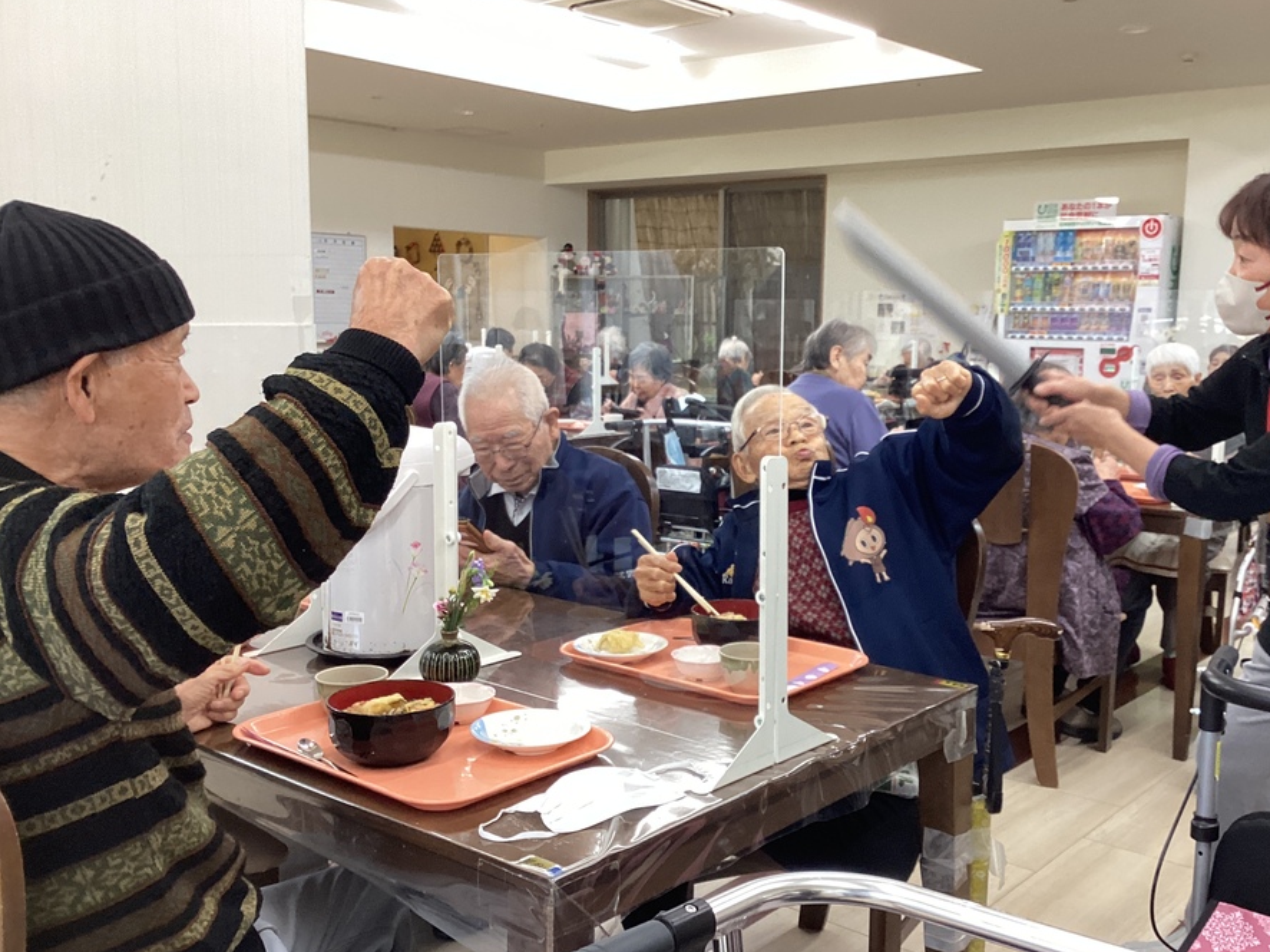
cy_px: 510
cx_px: 715
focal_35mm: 35
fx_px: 1284
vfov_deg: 40.7
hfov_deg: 52.5
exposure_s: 1/60
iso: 100
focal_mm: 3.3
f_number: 2.4
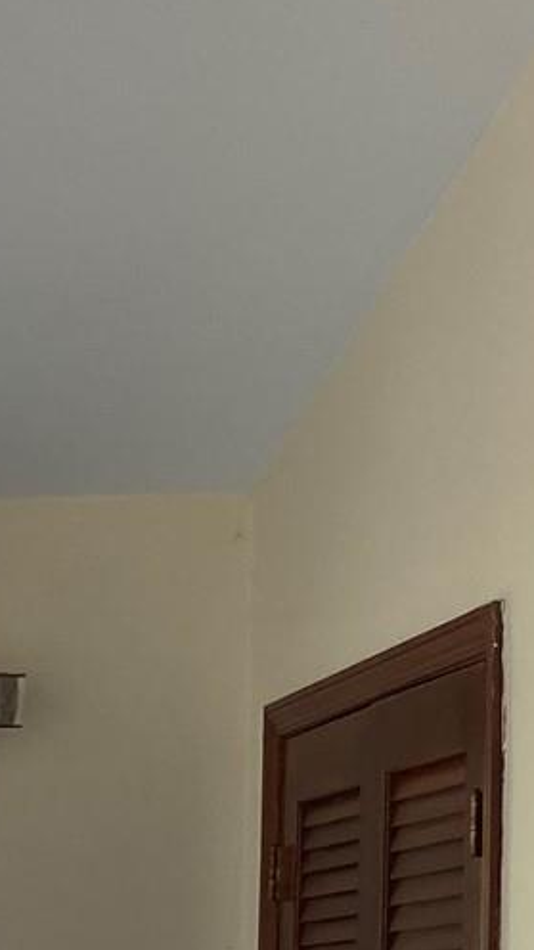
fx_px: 2945
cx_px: -513
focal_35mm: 117
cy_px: 1291
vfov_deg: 17.1
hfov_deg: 9.7
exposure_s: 1/121
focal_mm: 4.25
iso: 64
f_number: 1.8
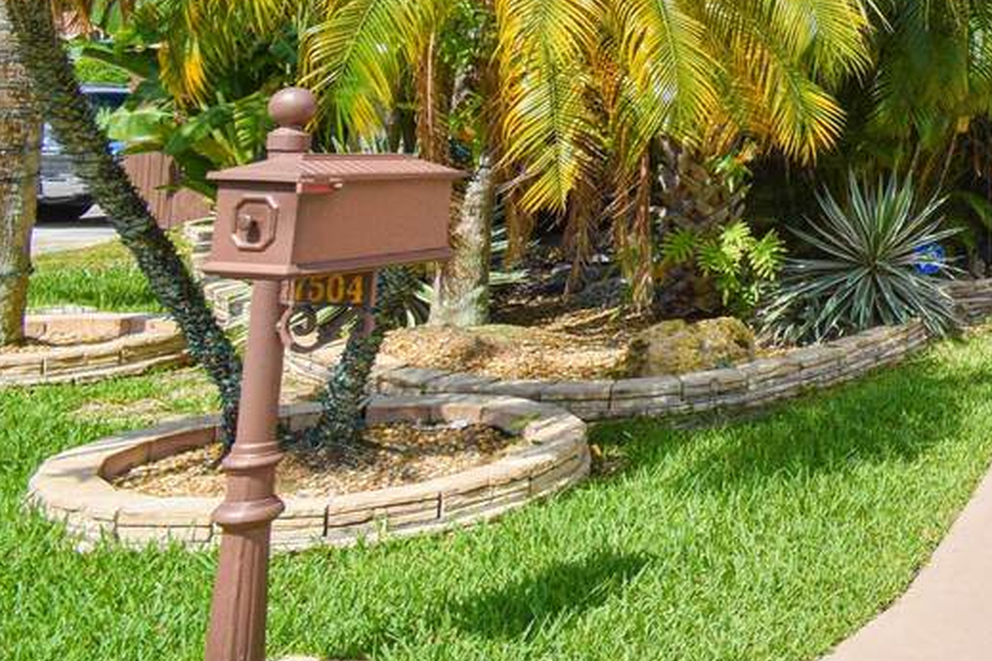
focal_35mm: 37
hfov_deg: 37.7
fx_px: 1019
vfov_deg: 32.8
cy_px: -9
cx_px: 1214
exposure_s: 1/500
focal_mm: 10
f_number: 11
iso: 400
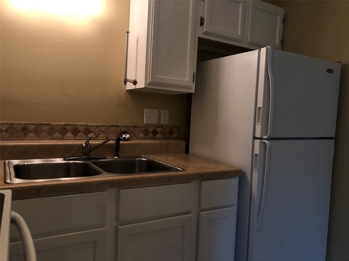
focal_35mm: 28
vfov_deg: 49.7
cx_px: 174
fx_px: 282
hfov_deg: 63.4
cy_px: 130
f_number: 1.8
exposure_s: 1/30
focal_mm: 3.99
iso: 32
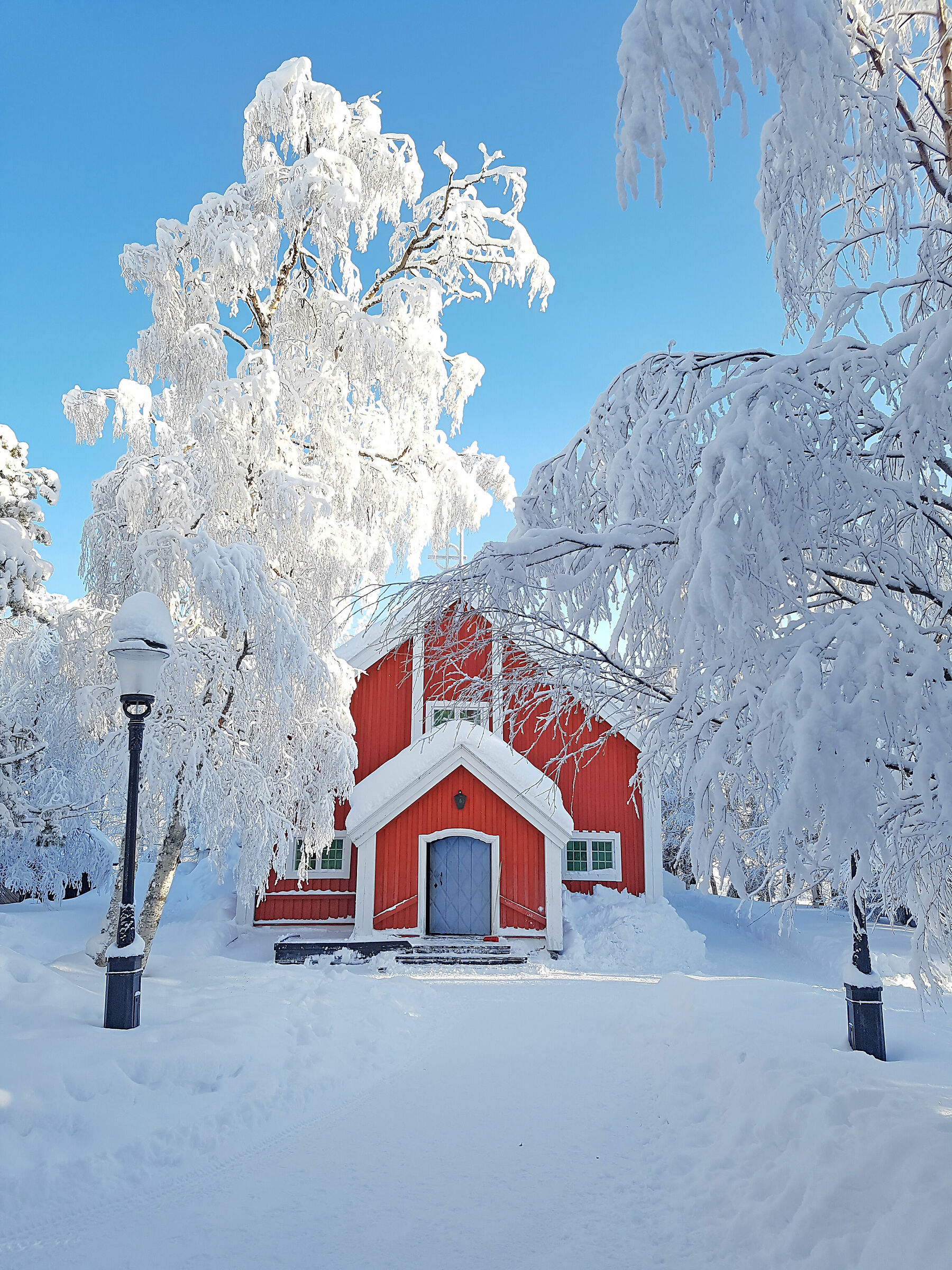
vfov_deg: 67.3
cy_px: 635
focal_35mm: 26
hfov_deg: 53.1
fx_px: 953
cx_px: 476
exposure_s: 1/646
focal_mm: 4.2
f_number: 1.7
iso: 50
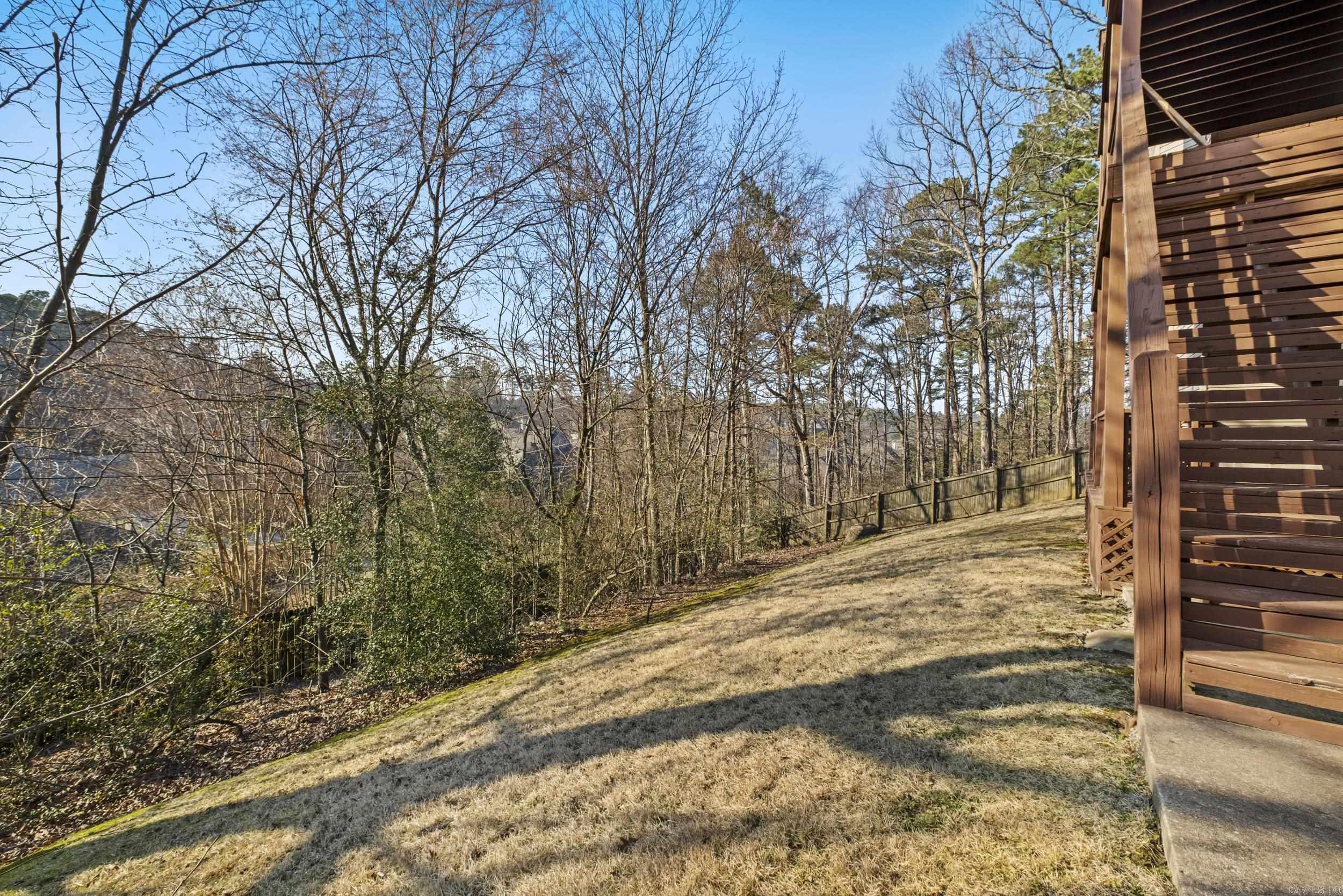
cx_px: 672
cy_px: 448
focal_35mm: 15
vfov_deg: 77.3
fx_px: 560
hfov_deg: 100.4
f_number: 7.1
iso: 200
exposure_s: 1/40
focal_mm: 10
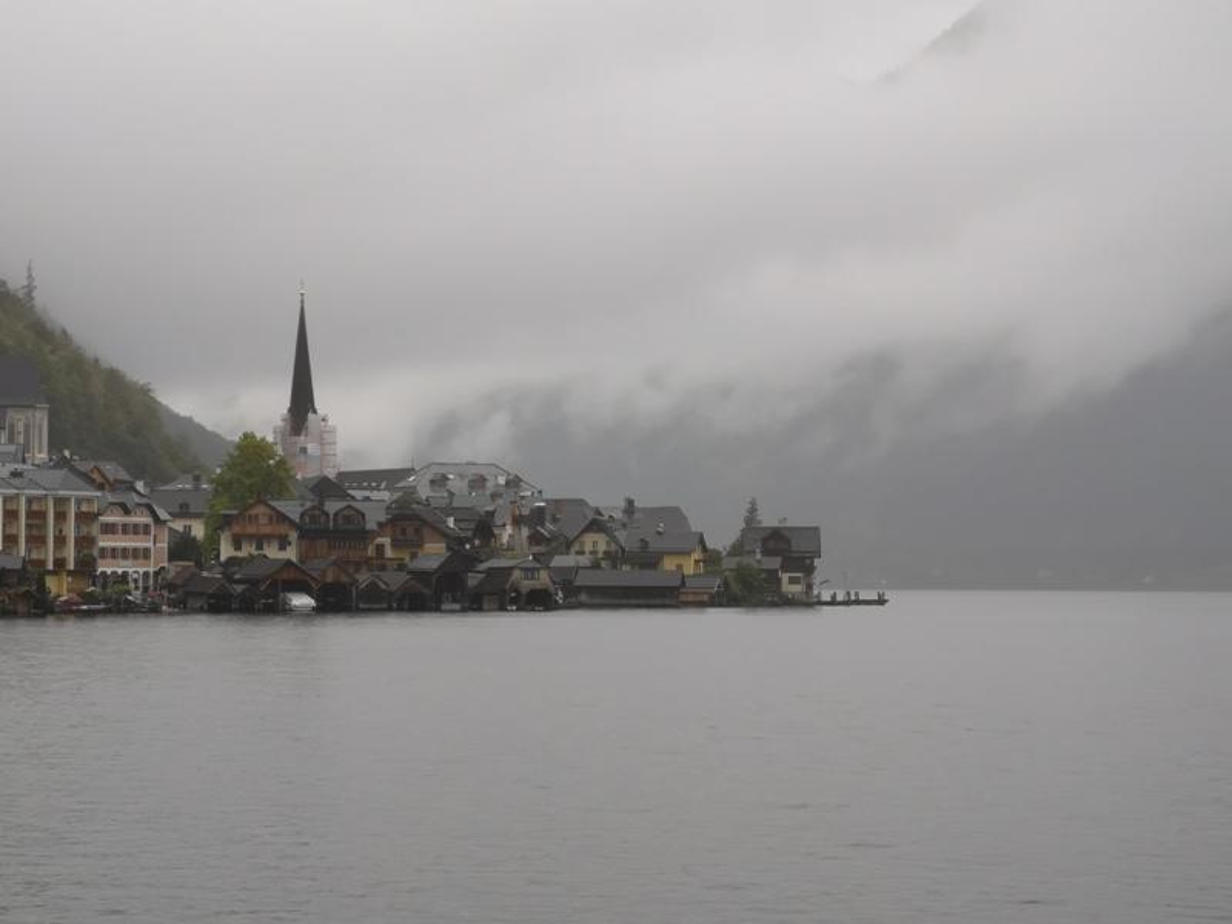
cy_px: 462
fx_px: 3773
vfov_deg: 14.0
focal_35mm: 106
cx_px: 616
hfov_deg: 18.5
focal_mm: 7.48
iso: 50
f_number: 2.4
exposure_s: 1/284
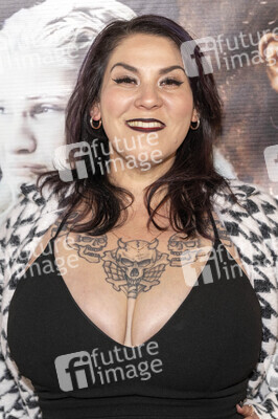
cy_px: 210
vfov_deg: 21.3
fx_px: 1114
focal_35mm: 96
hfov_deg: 14.2
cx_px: 139
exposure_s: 1/200
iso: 400
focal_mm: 96
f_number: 5.6
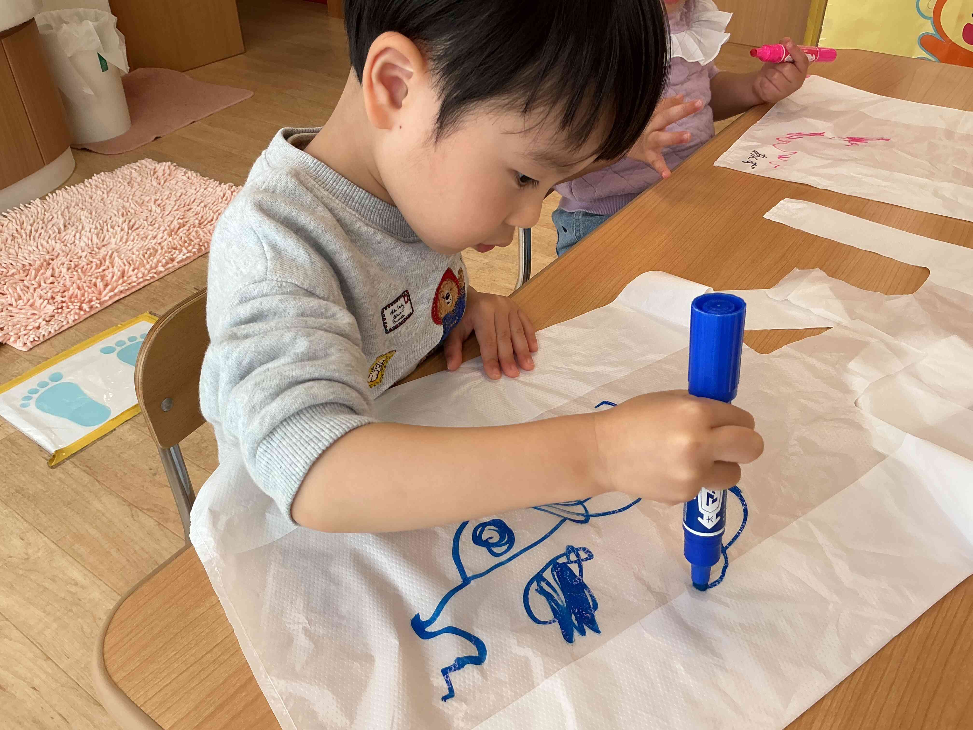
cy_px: 365
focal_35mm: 29
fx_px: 815
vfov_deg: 48.2
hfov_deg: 61.7
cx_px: 486
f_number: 1.8
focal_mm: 3
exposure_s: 1/120
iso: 20
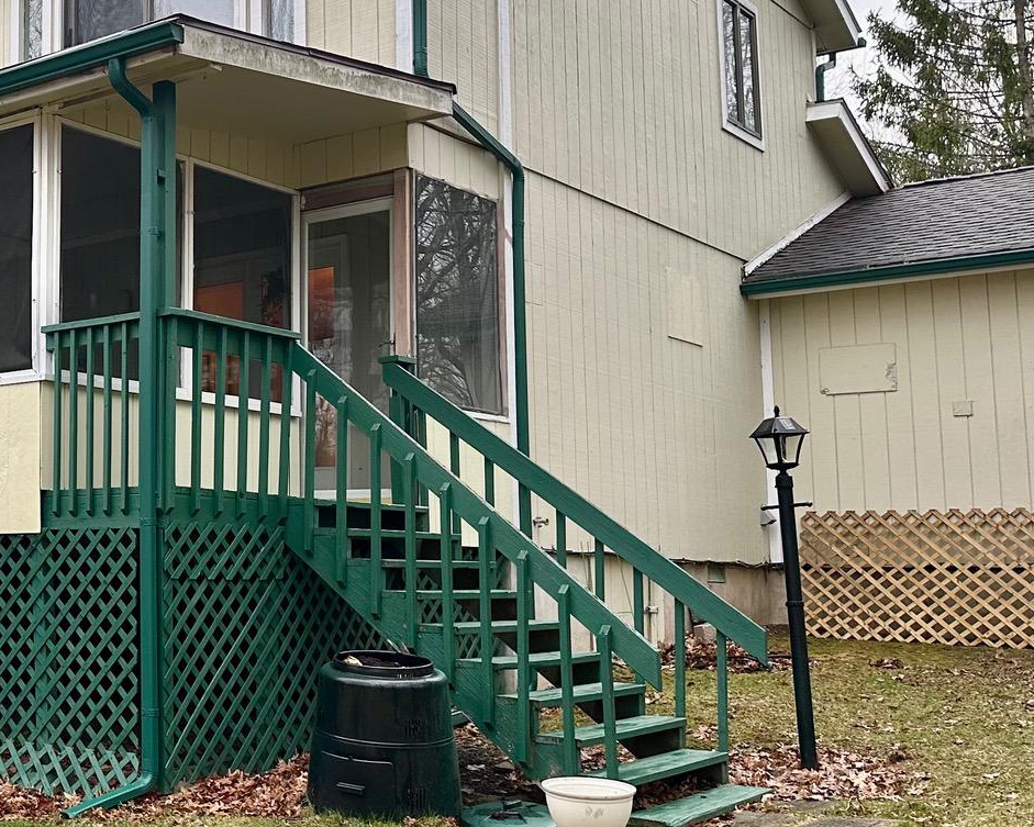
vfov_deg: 29.7
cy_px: 403
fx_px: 1561
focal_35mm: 51
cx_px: -22
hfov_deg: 33.3
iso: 125
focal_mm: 6.86
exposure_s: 1/121
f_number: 1.78
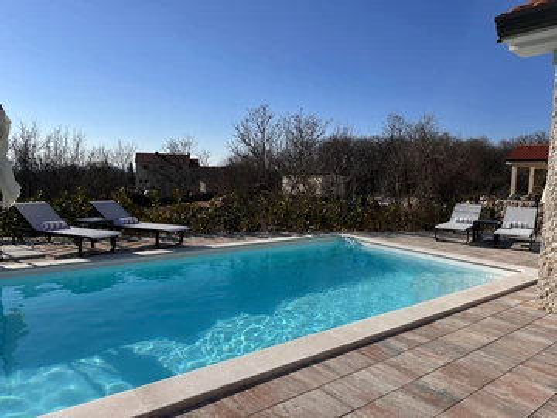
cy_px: 209
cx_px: 278
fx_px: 386
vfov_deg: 56.8
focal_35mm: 24
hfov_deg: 71.6
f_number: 1.78
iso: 80
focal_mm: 6.86
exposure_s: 1/8929
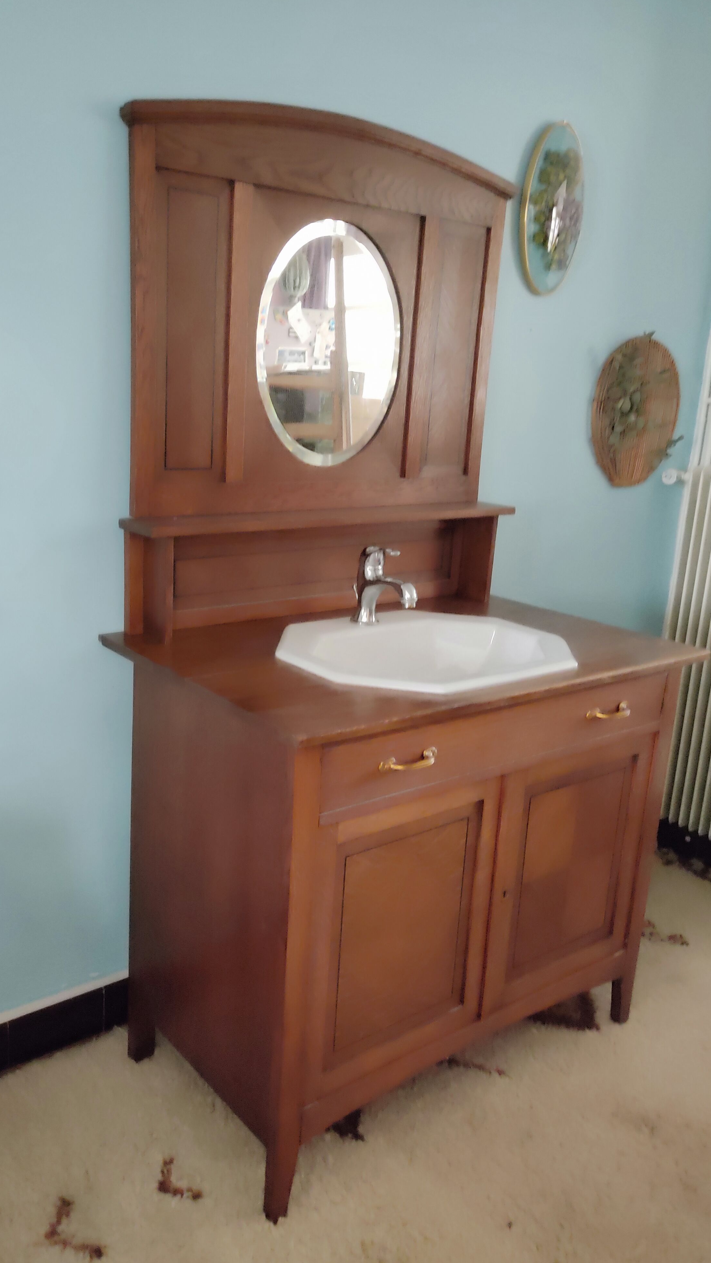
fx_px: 972
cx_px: 251
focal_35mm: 29
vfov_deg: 66.1
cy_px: 627
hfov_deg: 39.8
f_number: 1.79
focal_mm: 4.74
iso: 6912
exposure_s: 1/14
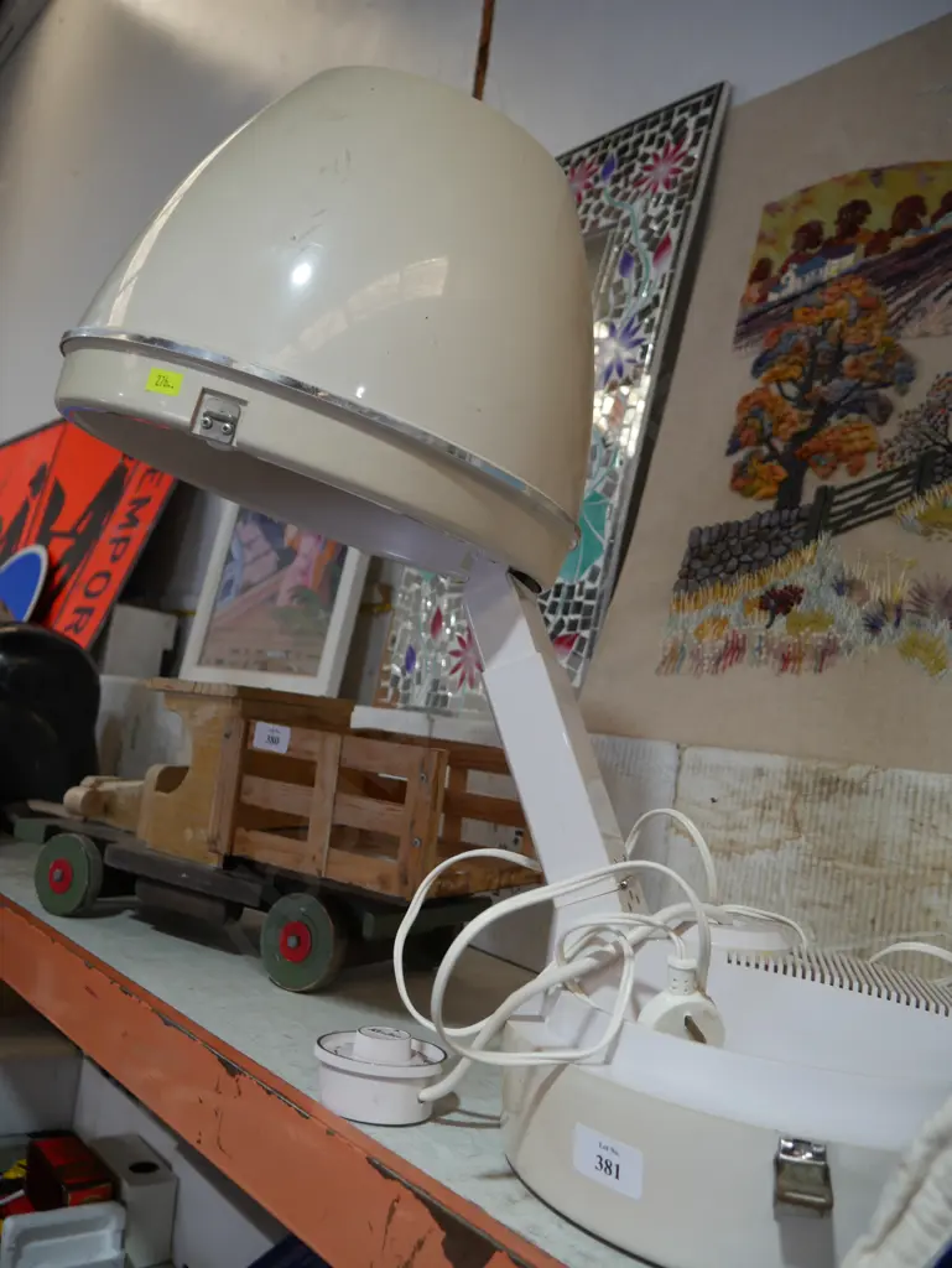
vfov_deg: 63.4
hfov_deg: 49.8
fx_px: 1026
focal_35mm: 28
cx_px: 476
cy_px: 634
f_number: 3.5
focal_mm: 14
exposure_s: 1/60
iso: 200
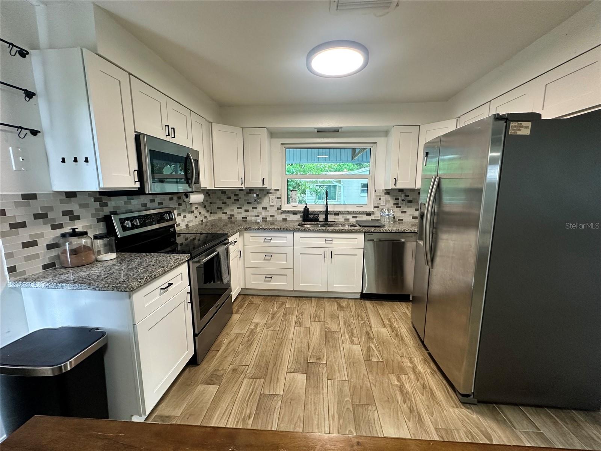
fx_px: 243
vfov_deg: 85.7
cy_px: 226
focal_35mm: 14
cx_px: 300
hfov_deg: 102.1
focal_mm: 2.22
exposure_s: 1/60
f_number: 2.2
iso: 200
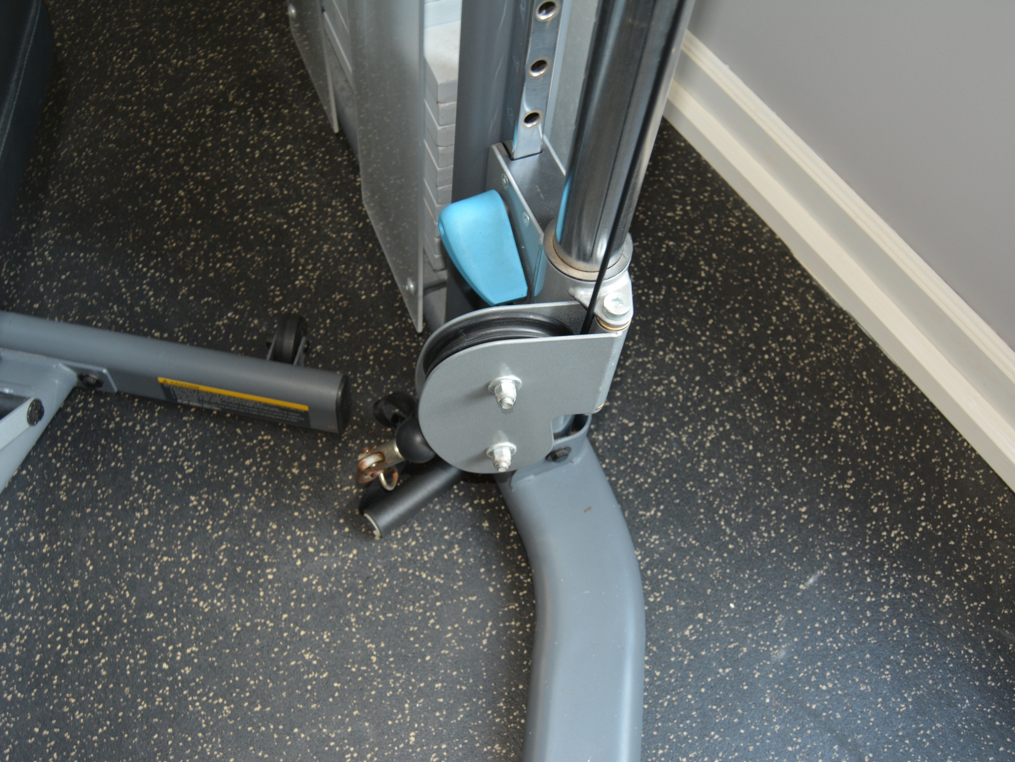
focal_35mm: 36
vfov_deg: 39.7
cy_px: 383
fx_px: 1056
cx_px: 476
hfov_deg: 51.3
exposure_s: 1/60
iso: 560
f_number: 3.5
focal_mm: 22
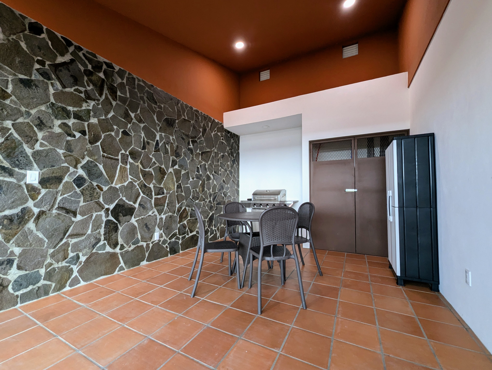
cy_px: 185
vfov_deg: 90.1
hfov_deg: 106.1
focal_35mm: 13
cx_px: 246
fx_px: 185
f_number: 2.2
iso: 107
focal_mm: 1.95
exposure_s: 1/40
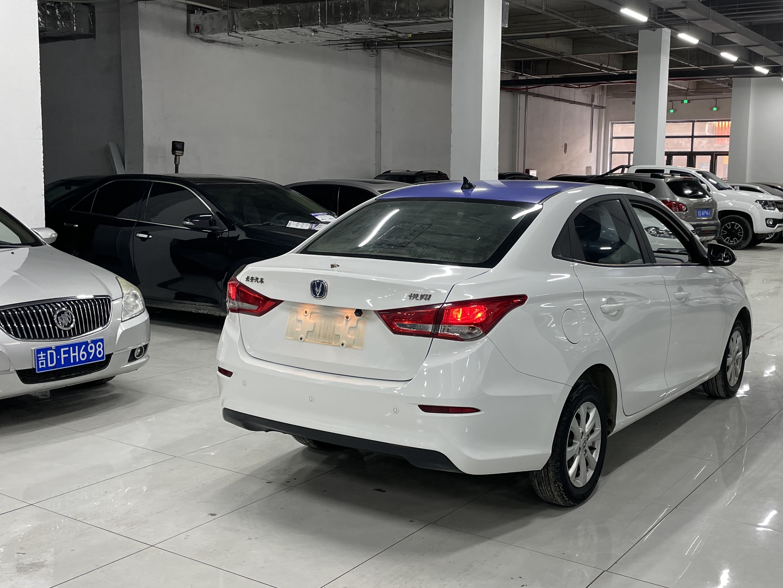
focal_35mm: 39
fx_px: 882
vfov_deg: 36.8
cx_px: 466
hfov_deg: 47.6
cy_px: 287
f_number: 1.6
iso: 100
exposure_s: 1/100
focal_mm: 4.2
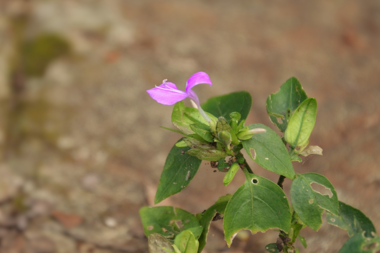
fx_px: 1661
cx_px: 190
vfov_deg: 8.7
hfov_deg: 13.1
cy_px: 126
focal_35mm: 158
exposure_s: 1/125
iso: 200
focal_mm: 105
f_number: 5.6
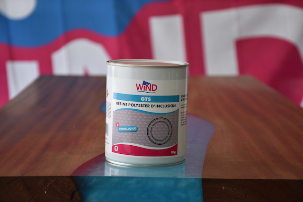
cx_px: 152
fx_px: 884
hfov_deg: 19.5
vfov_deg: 13.0
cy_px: 101
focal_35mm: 105
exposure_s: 1/125
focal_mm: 70
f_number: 5.6
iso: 400
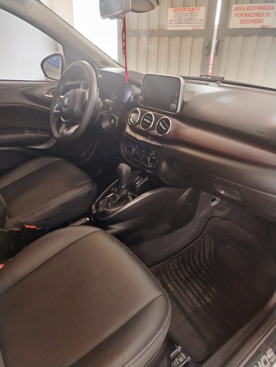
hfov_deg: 56.8
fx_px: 255
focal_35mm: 24
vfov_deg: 71.6
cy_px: 184
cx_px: 138
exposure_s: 1/33.3
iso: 1431
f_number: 1.75
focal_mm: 5.25
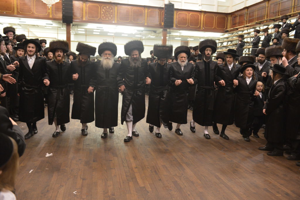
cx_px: 150
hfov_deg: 58.7
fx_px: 267
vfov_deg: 41.1
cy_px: 100
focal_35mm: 32
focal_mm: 32
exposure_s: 1/160
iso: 2200
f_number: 3.5
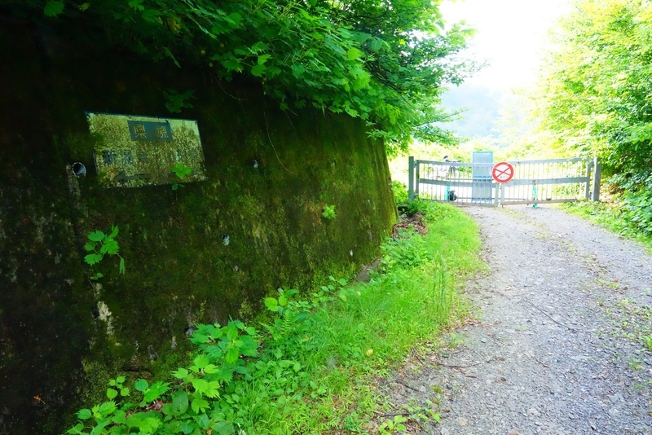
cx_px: 326
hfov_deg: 73.7
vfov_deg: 53.2
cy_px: 218
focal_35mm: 24
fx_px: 435
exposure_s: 1/60
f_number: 16
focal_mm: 24
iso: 16000
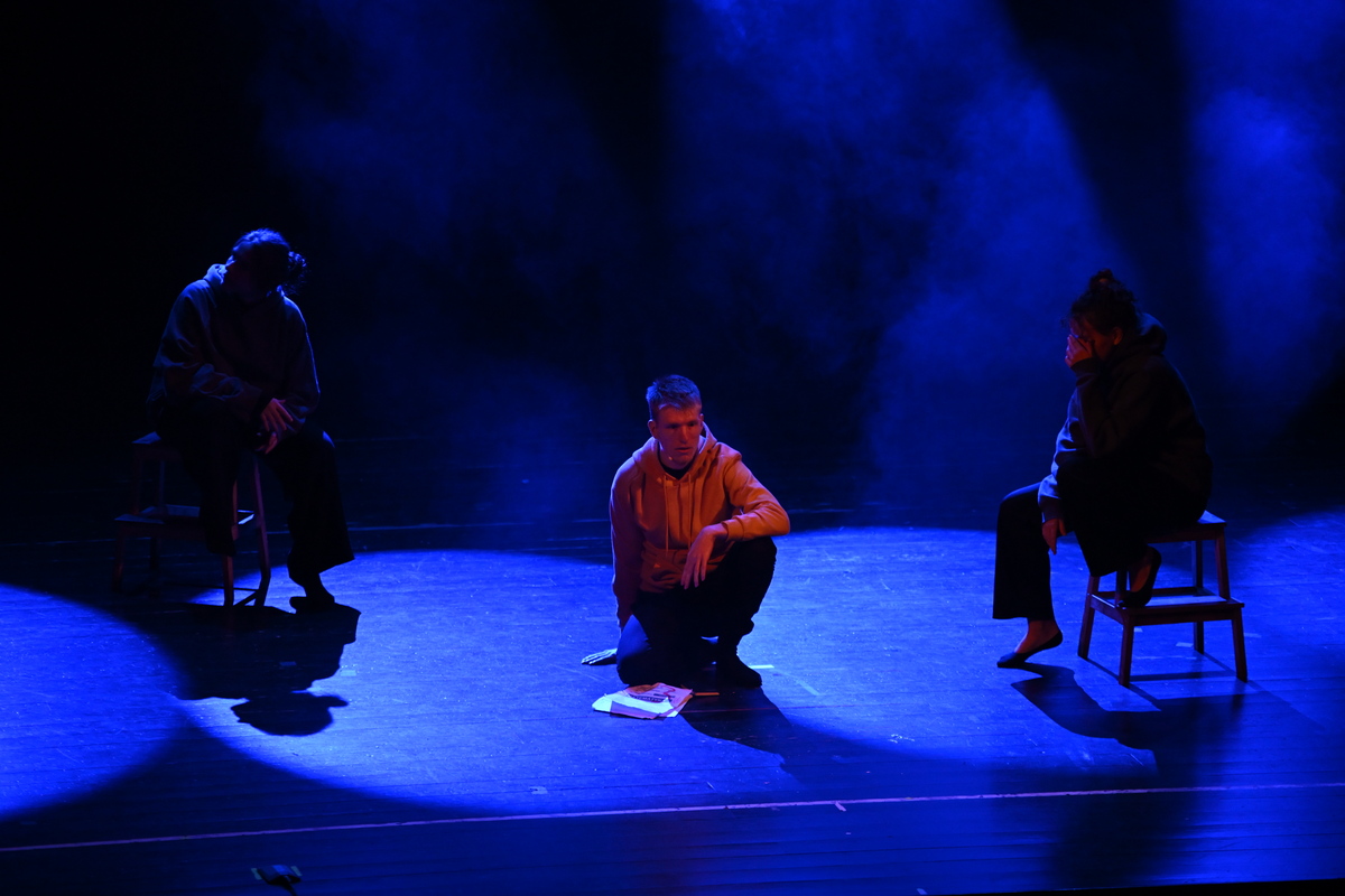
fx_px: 6351
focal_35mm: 170
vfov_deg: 8.1
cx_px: 672
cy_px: 448
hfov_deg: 12.1
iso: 4000
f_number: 2.8
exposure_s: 1/250
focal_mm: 170
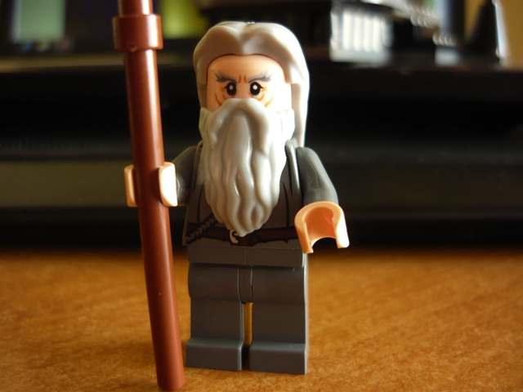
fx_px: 499
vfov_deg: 42.9
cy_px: 196
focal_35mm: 33
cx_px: 262
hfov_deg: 55.4
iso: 250
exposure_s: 1/30
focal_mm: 5.5
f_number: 2.8
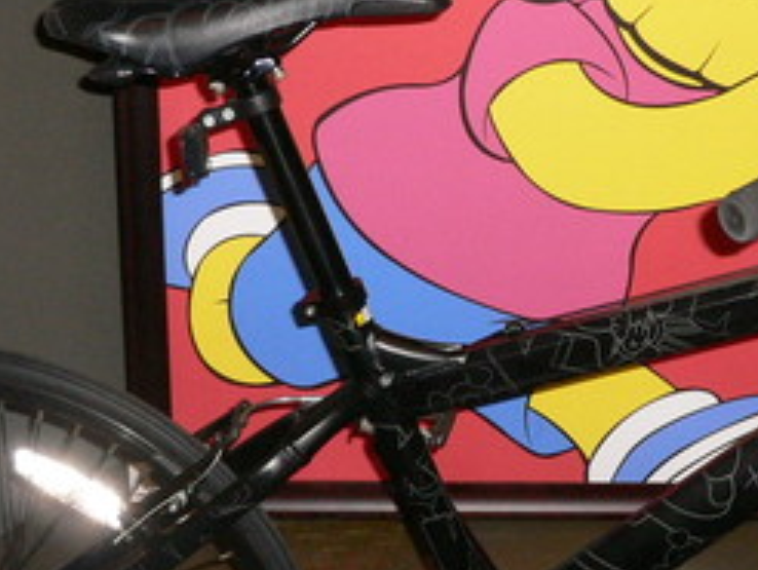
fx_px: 1995
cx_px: 610
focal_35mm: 91
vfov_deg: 16.3
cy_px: 330
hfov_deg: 21.2
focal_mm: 5.8
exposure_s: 1/60
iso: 200
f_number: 2.8
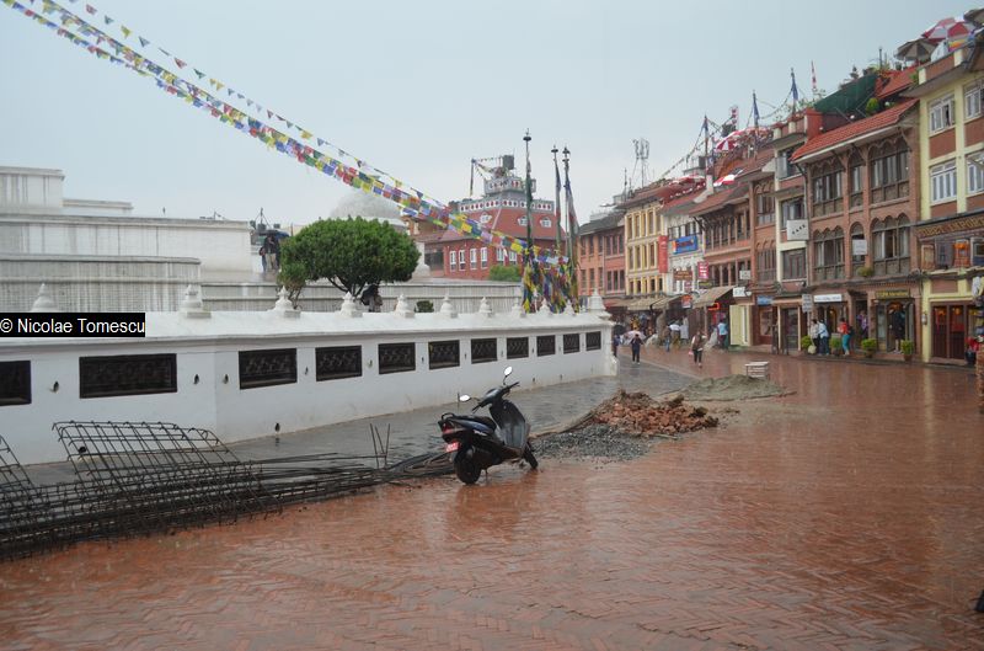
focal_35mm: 30
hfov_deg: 62.1
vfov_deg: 43.4
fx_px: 818
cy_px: 326
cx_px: 492
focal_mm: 20
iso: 400
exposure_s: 1/80
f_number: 4.5
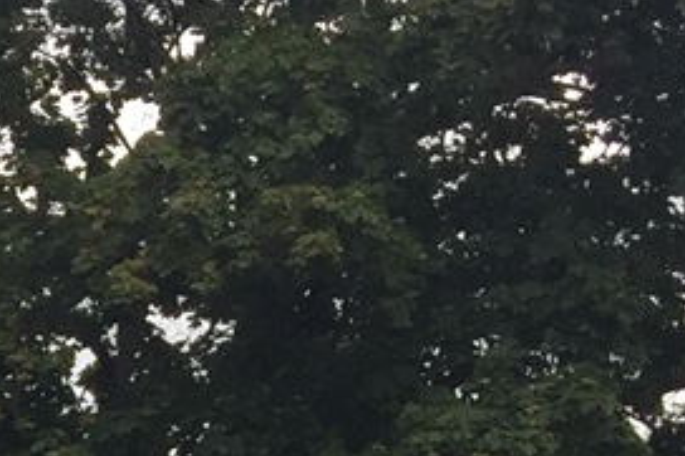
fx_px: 3442
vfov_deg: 6.8
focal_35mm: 181
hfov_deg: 10.4
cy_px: 1396
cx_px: -695
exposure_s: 1/264
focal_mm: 4.15
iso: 32
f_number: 2.2
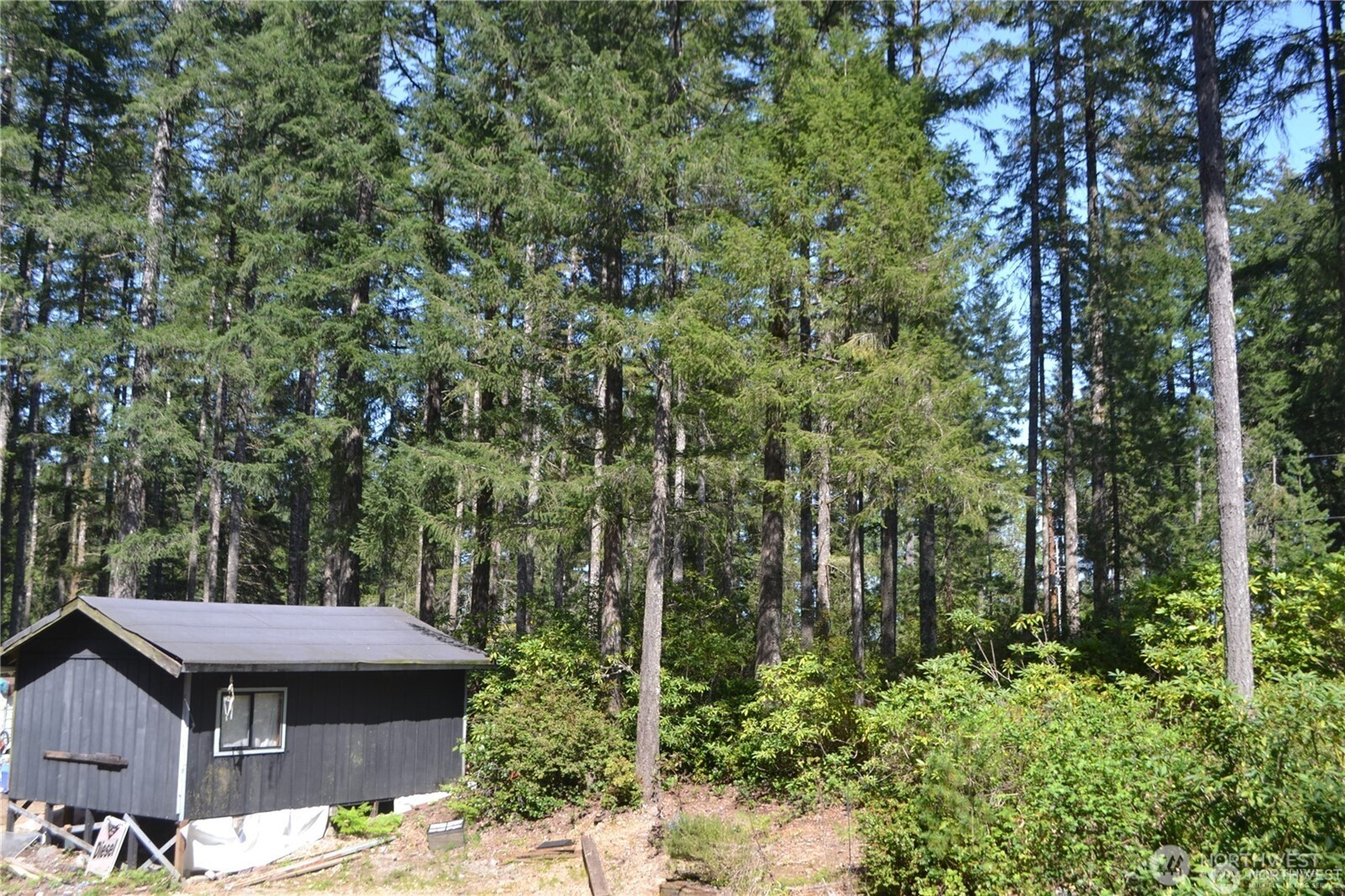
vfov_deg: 36.9
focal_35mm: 36
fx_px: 1345
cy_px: 448
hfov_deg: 53.1
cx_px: 672
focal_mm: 24
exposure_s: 1/125
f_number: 5.6
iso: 100
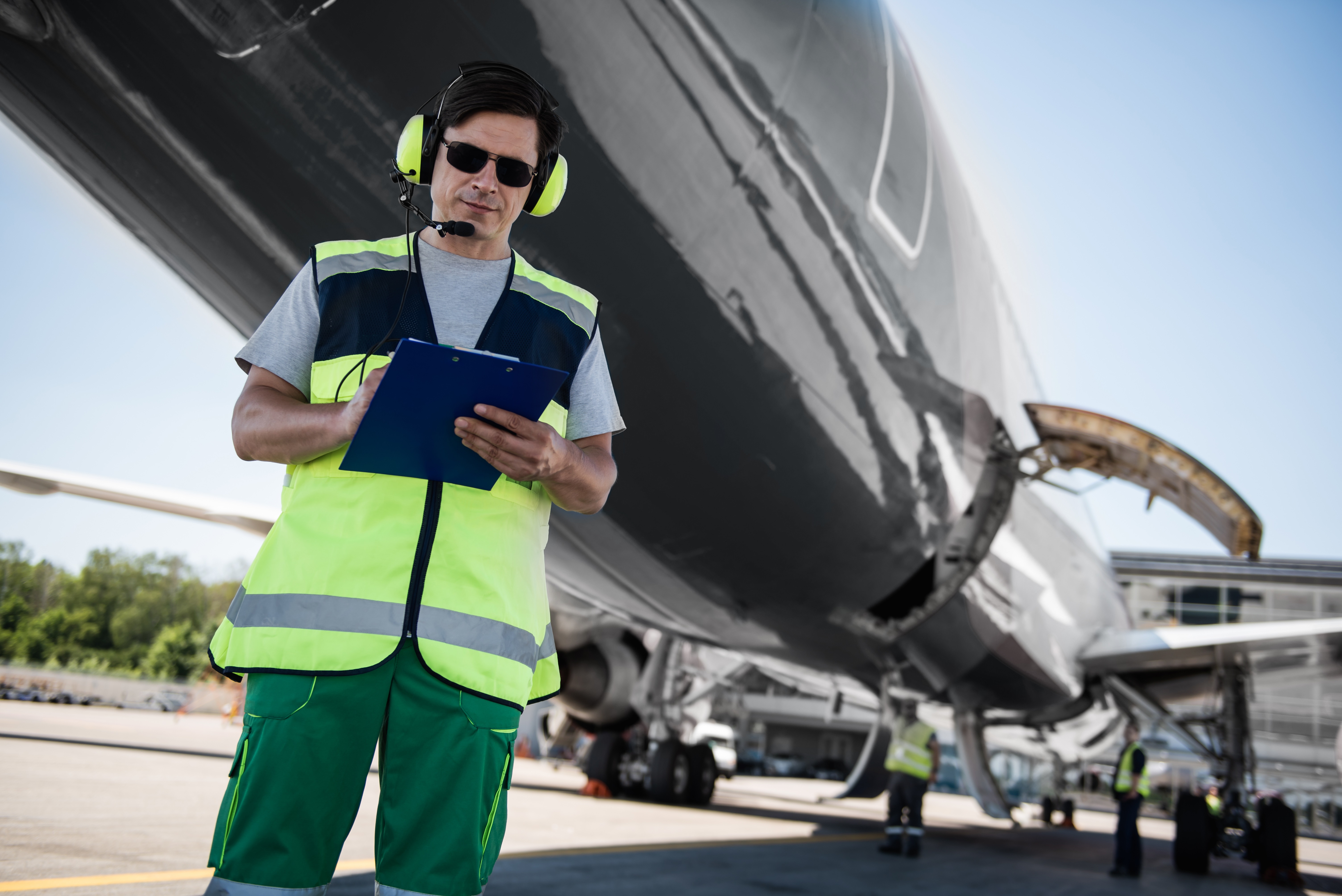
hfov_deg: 50.7
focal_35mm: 38
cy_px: 448
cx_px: 671
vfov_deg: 35.1
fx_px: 1417
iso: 100
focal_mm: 38
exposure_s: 1/250
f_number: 2.8
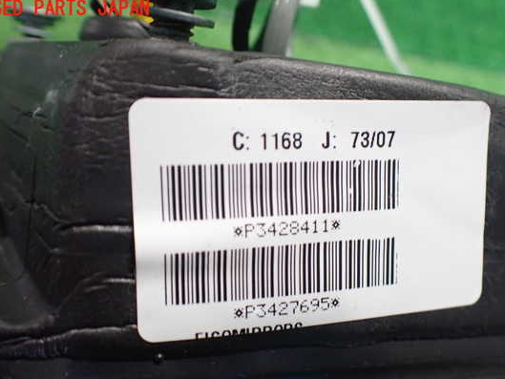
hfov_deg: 53.9
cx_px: 263
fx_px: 496
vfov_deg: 41.7
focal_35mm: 34
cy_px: 212
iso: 800
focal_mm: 5.4
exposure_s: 1/80
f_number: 2.3
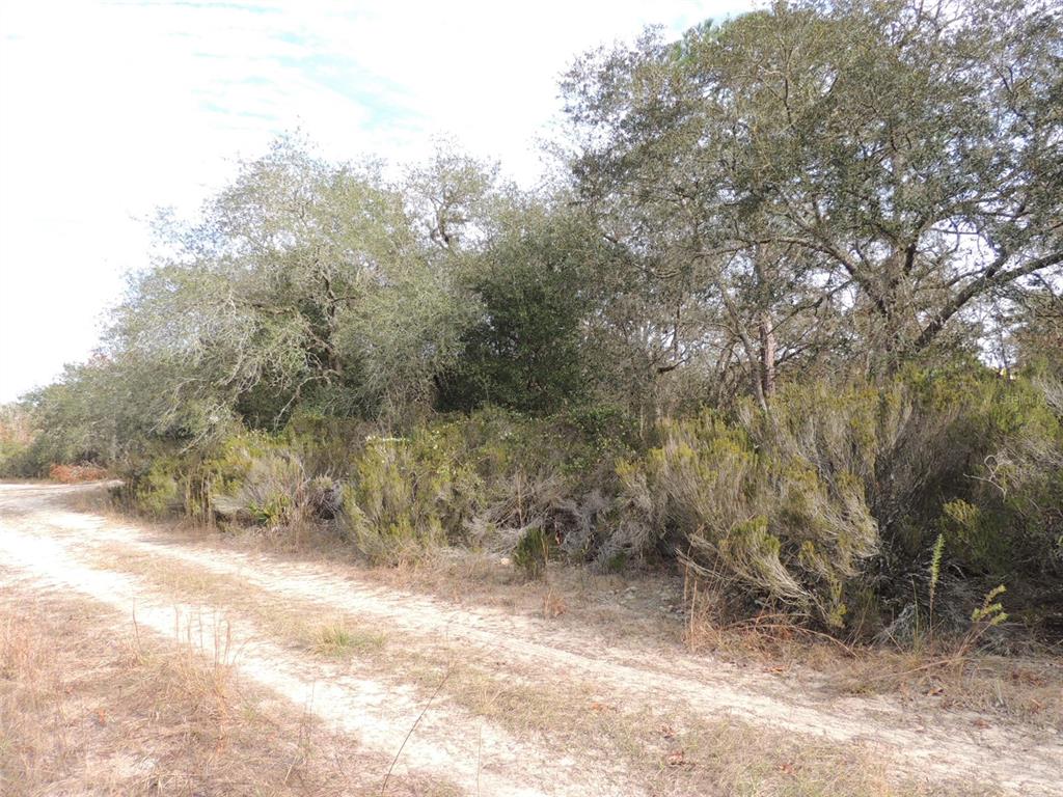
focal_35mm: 24
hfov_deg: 71.6
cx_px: 532
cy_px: 398
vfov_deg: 56.8
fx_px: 737
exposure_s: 1/320
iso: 100
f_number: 3
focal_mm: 4.3
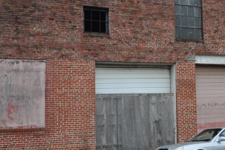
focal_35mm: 67
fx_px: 418
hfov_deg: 28.8
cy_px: 41
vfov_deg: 20.1
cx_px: 206
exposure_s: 1/250
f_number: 6.3
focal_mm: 24
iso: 400
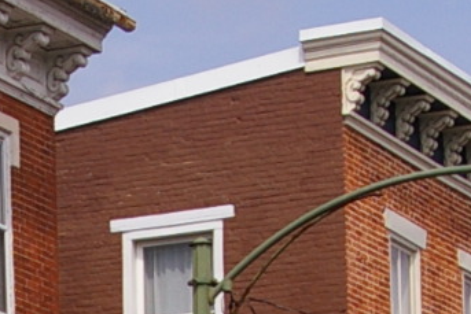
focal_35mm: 326
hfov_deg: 6.2
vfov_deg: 4.2
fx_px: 4260
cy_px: 679
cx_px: -325
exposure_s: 1/250
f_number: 11
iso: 200
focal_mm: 31
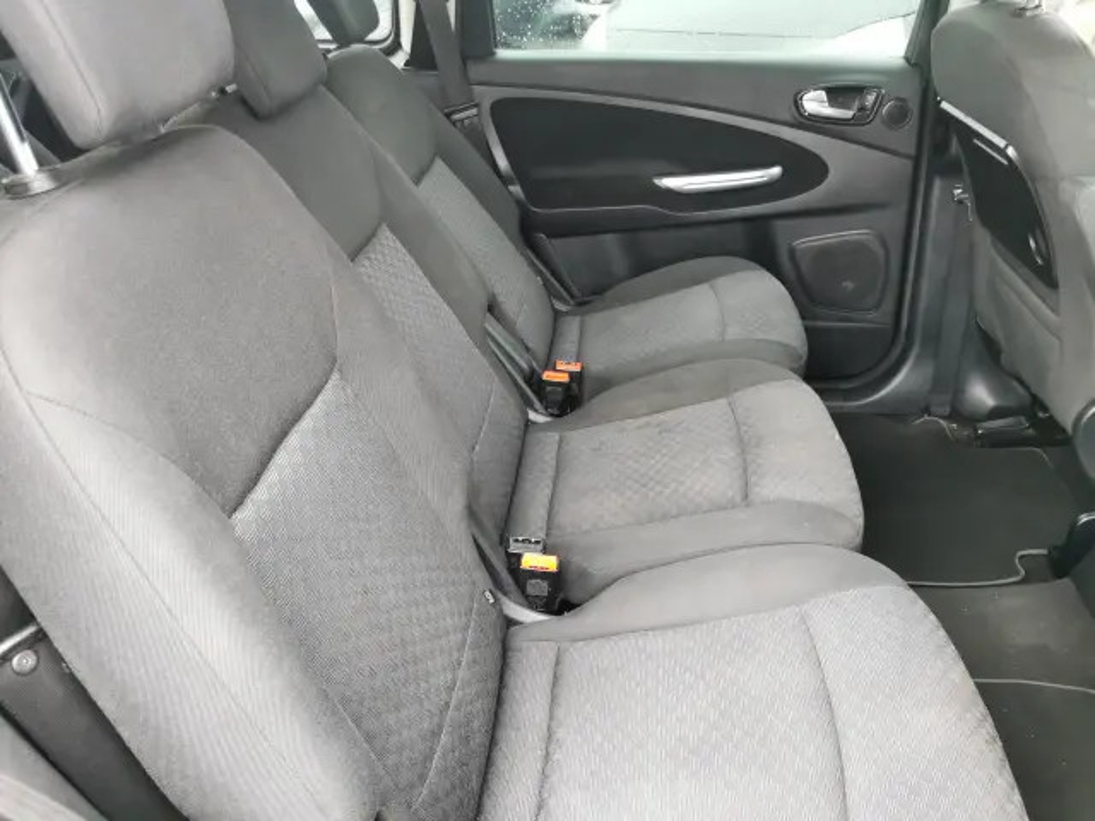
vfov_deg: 51.4
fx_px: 854
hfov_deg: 65.3
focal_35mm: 27
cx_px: 548
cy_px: 410
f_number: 1.6
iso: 250
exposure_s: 1/50
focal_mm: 5.56
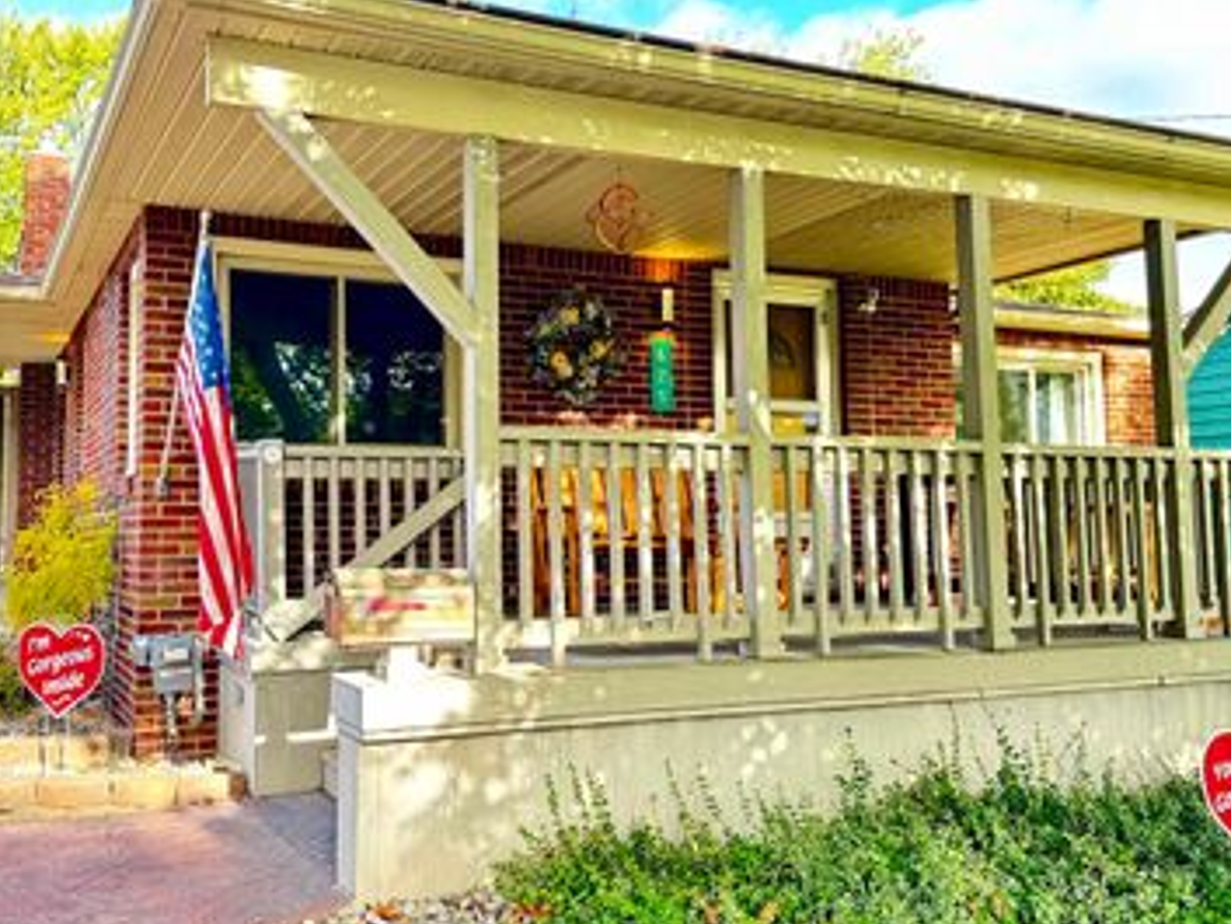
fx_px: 1210
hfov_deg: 53.6
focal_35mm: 34
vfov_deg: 41.8
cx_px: 502
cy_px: 427
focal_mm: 6.76
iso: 80
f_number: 1.78
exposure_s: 1/121
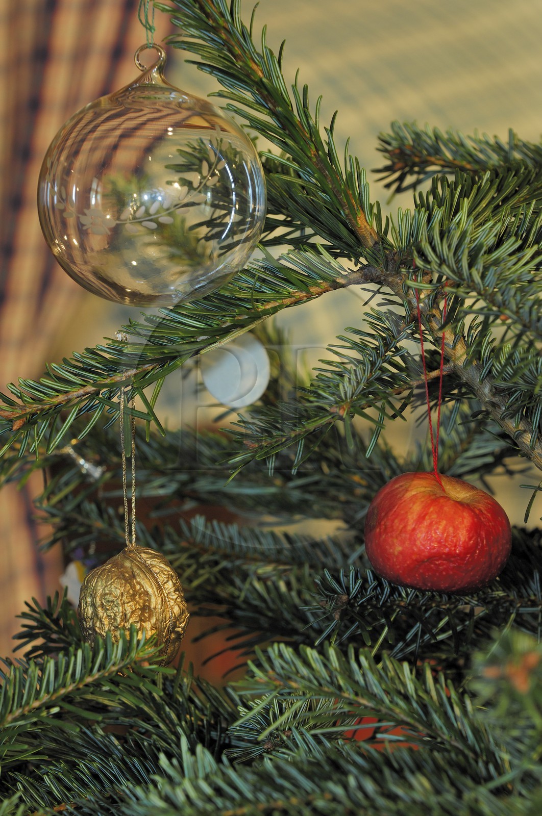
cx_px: 271
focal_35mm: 165
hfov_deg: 8.3
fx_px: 3737
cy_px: 408
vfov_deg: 12.5
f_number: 9
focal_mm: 110
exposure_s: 2.5
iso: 100
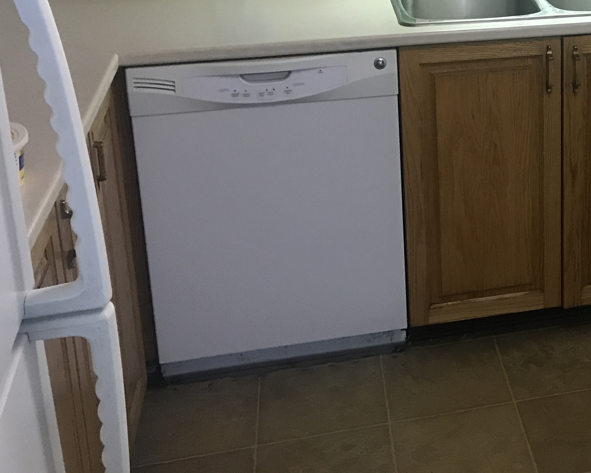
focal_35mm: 61
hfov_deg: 28.3
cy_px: 34
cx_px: 640
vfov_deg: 24.2
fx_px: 1067
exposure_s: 1/15
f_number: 1.8
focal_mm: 3.99
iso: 50
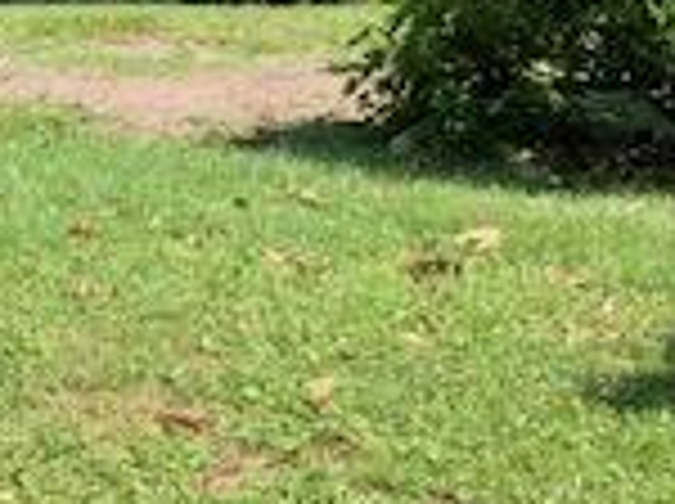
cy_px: -94
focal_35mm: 111
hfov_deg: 17.1
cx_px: -99
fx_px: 2161
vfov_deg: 13.0
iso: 25
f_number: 1.8
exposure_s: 1/783
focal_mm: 4.25
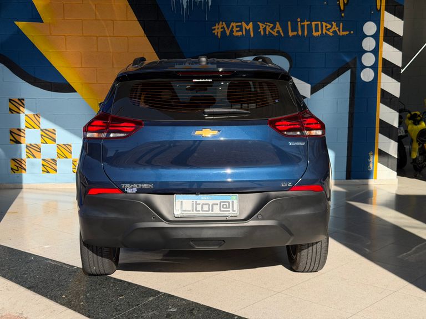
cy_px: 160
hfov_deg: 39.7
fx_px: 591
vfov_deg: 30.3
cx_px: 213
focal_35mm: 48
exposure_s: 1/4878
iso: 100
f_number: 1.78
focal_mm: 6.76
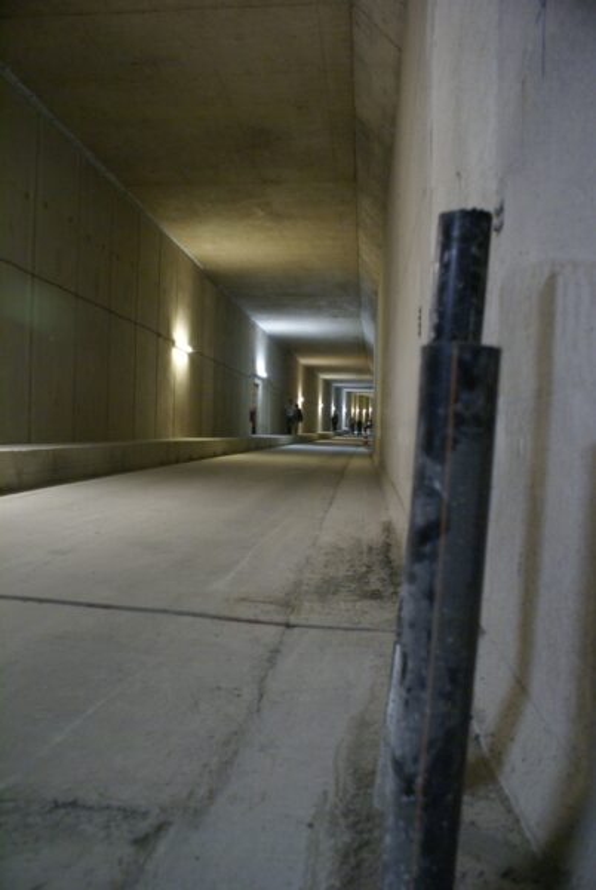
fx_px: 668
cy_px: 445
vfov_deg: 67.3
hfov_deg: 48.1
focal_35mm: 27
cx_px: 298
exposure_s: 1/10
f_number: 3.5
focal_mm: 18
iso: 800
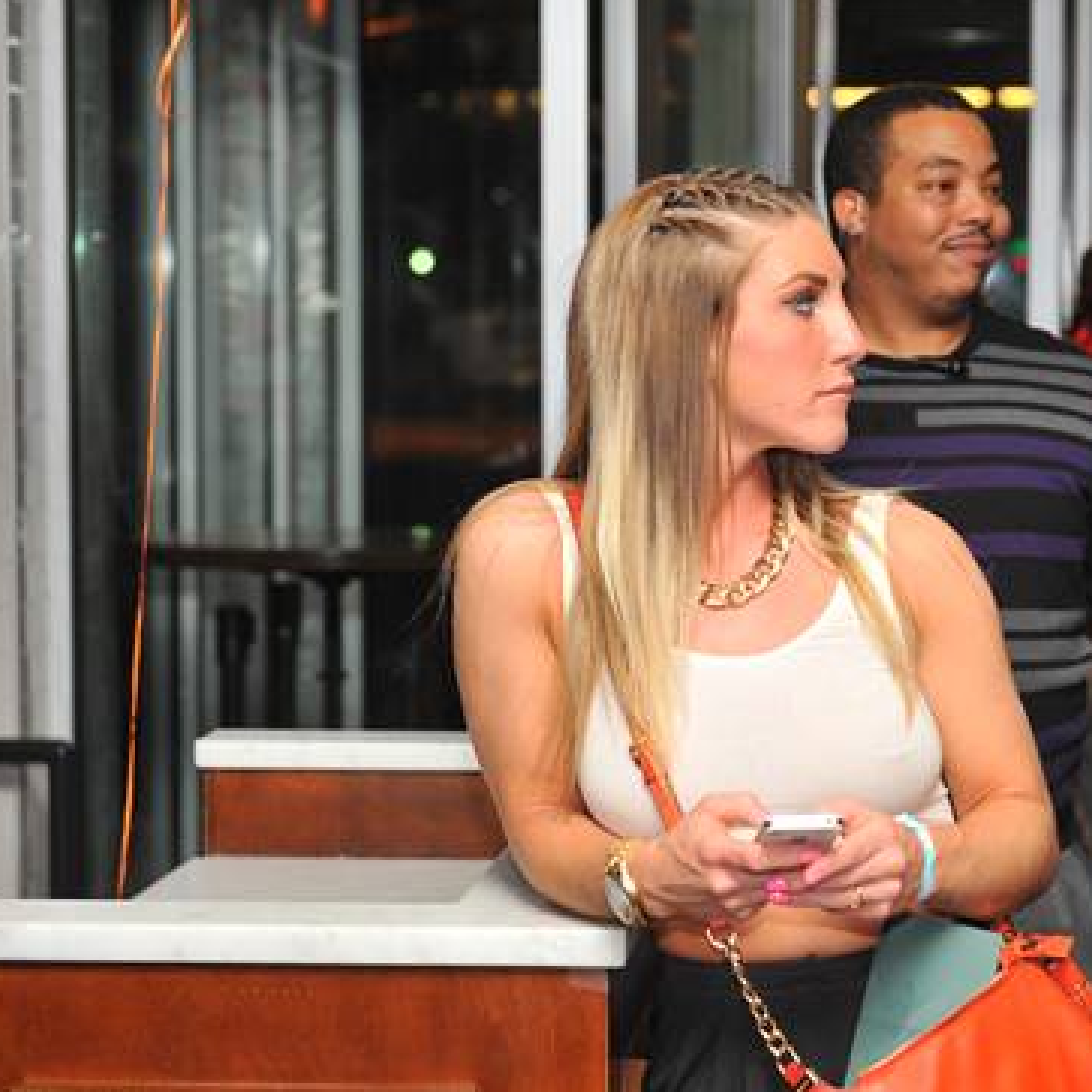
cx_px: 758
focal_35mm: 90
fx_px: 3212
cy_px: 544
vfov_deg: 19.3
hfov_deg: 19.2
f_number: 4.5
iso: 1600
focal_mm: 70
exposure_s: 1/100
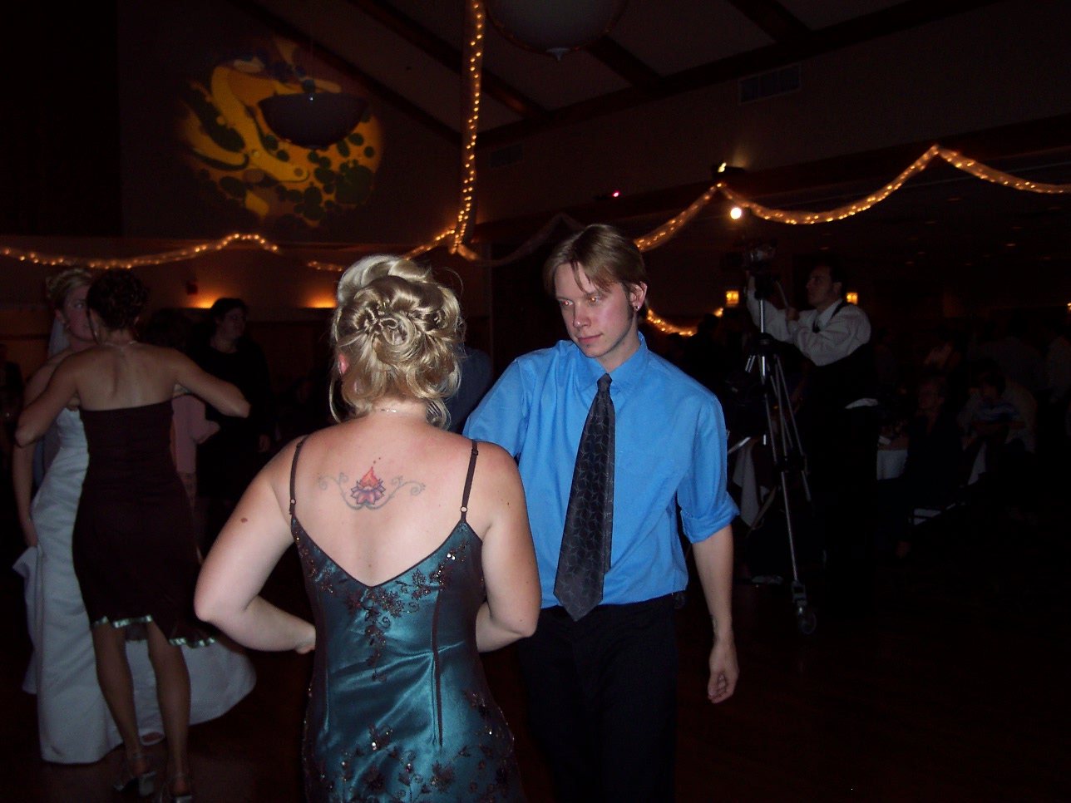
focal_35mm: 38
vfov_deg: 37.7
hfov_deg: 49.0
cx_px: 536
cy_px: 402
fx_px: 1176
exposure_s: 1/30
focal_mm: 8
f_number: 2.8
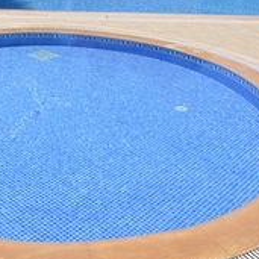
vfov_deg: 27.5
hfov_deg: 30.4
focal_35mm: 54
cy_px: -58
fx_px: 457
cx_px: 30
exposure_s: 1/400
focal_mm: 10
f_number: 9
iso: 100
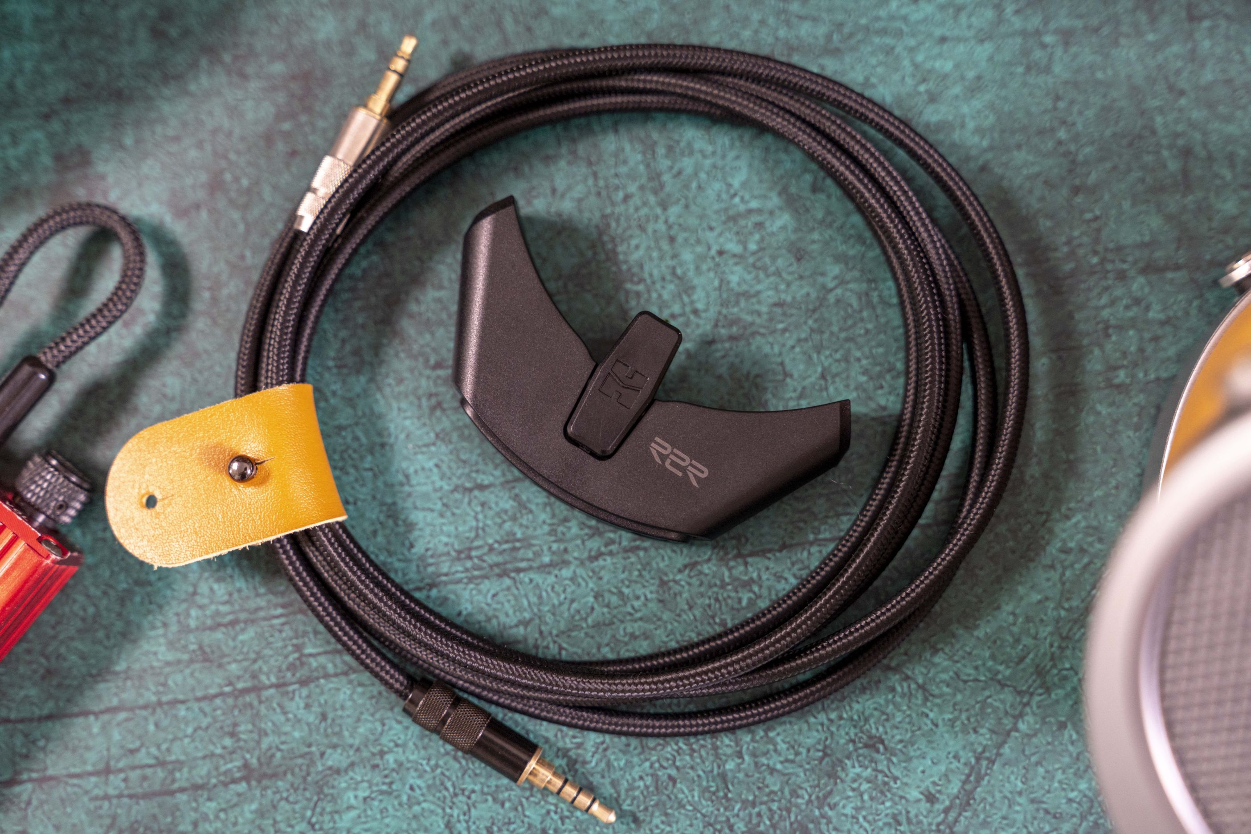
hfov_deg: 37.5
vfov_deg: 25.5
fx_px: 1842
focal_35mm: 53
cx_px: 626
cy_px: 417
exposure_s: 1/50
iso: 1600
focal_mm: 53
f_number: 2.8
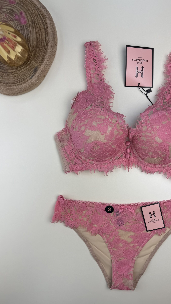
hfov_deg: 42.4
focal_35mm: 27
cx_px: 113
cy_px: 155
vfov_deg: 69.8
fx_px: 218
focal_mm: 6.76
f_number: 1.78
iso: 80
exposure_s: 1/943
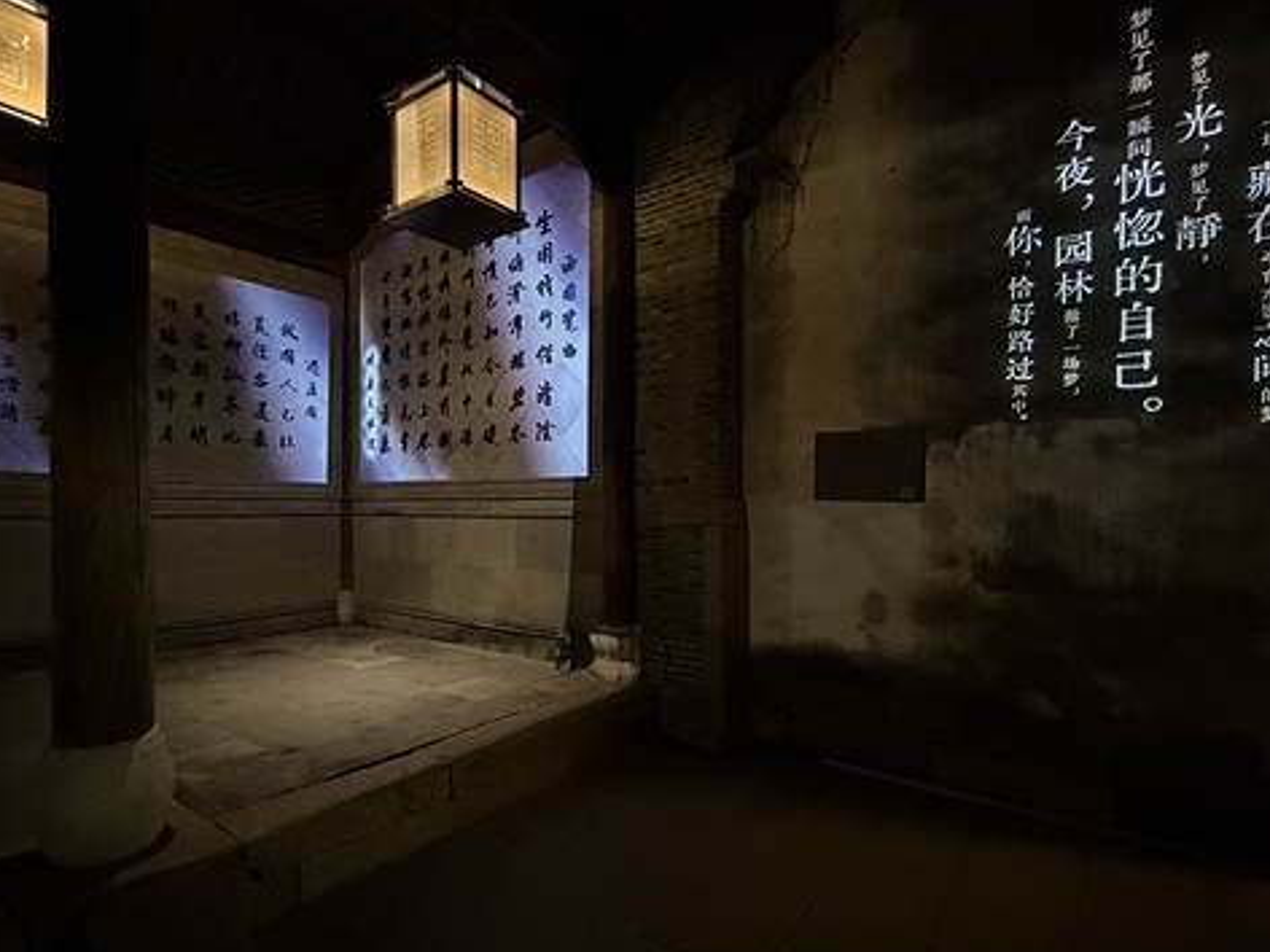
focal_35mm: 19
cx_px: 581
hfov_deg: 84.5
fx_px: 697
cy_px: 508
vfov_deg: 68.6
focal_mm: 2.22
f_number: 2.2
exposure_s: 1/30
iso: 1250
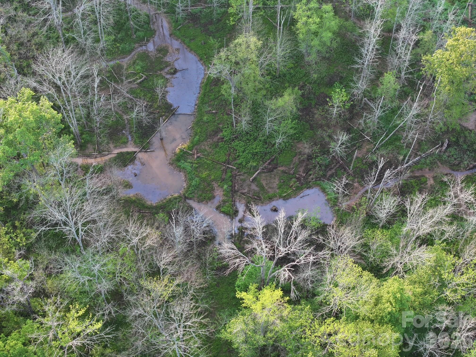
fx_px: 963
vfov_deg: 21.0
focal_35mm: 70
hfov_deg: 27.8
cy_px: 178
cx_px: 238
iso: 100
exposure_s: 1/50
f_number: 2.8
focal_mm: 19.35
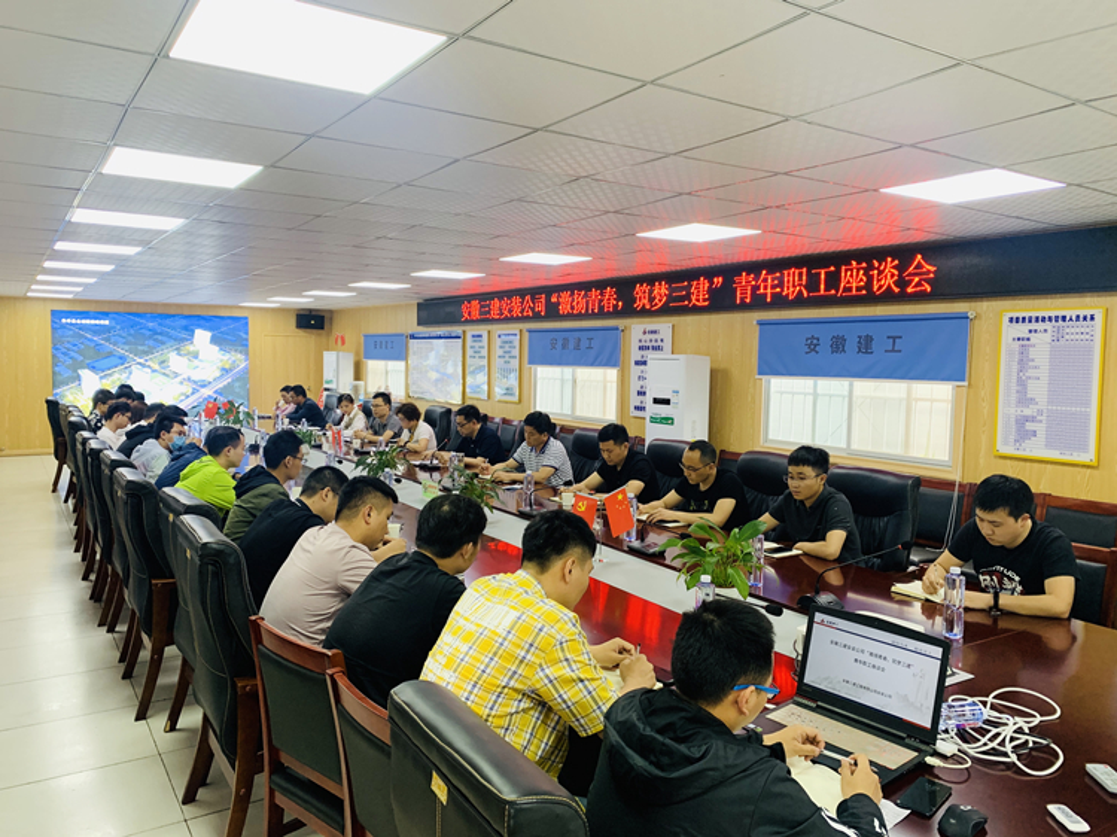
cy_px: 418
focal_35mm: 26
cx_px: 558
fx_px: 839
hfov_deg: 67.3
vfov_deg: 53.0
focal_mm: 4.25
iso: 160
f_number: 1.8
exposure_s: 1/49
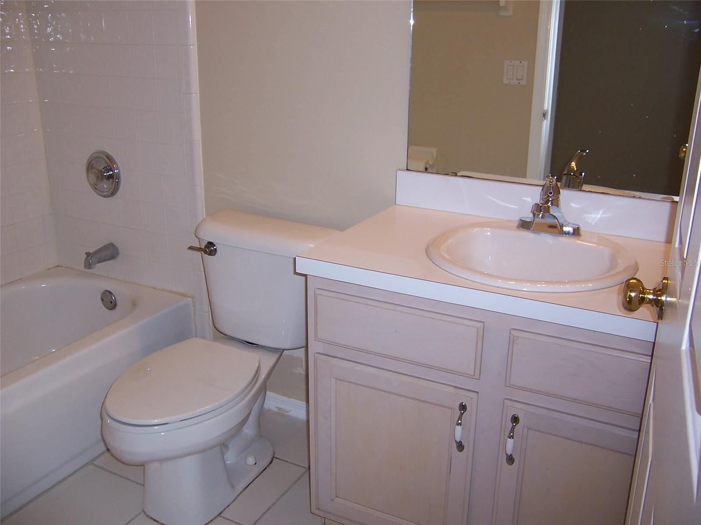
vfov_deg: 42.9
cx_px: 350
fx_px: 668
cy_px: 262
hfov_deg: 55.4
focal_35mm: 33
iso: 80
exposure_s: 1/60
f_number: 2.8
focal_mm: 5.5
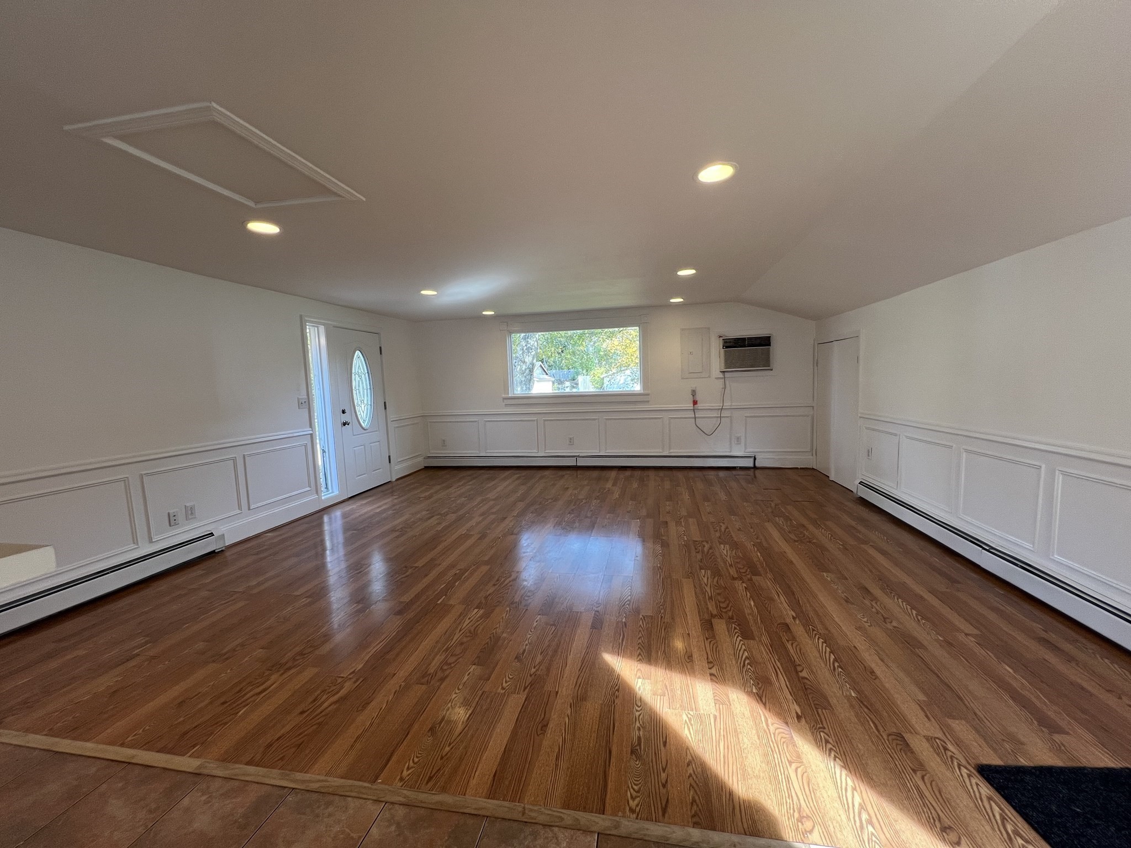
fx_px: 425
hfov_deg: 106.2
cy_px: 424
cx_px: 566
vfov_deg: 89.9
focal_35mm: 13
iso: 100
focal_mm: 1.57
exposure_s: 1/120
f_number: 1.8
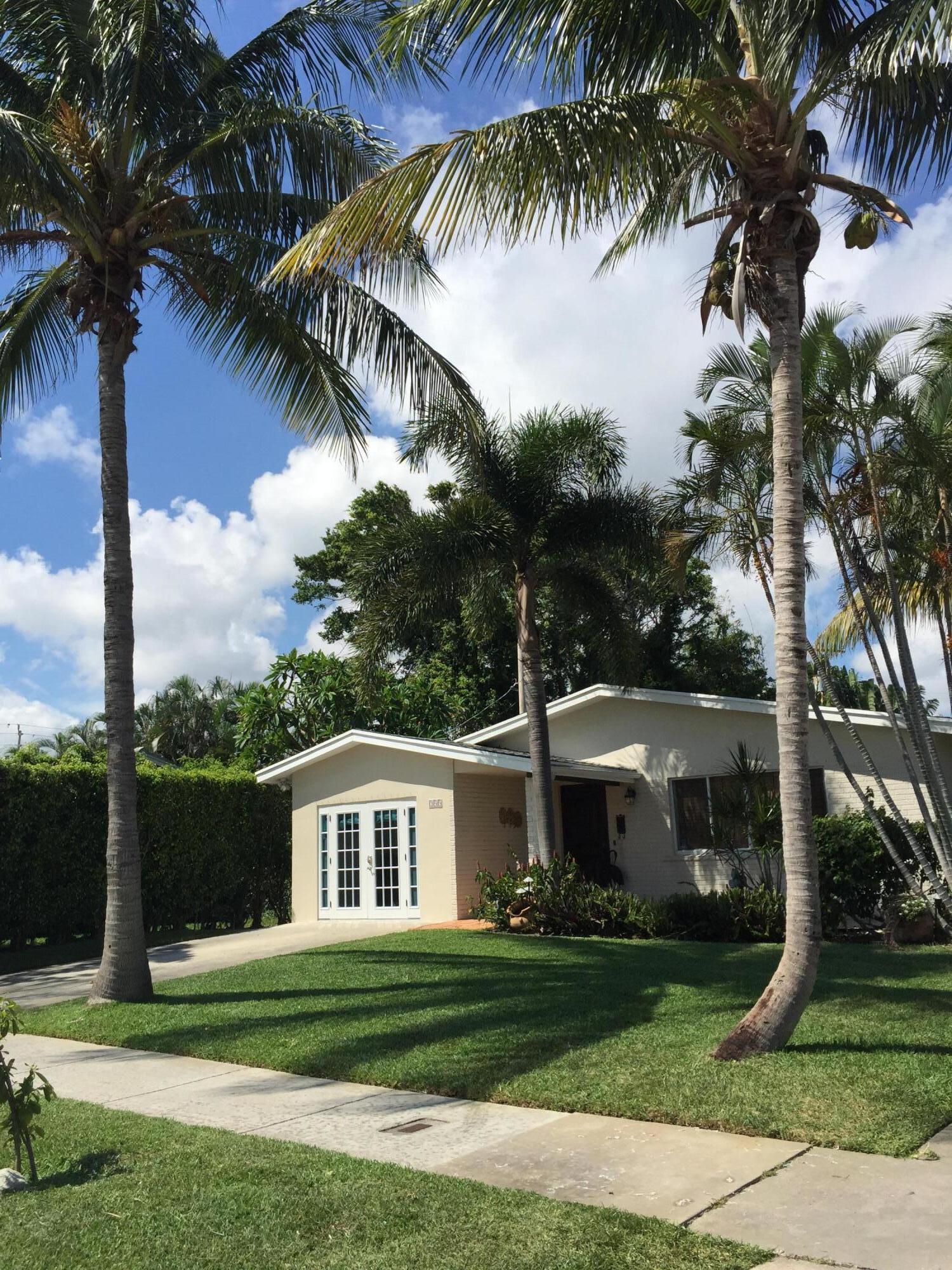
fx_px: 1063
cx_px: 476
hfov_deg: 48.2
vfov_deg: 61.7
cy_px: 635
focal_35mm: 29
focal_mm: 4.15
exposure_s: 1/3300
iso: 32
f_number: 2.2
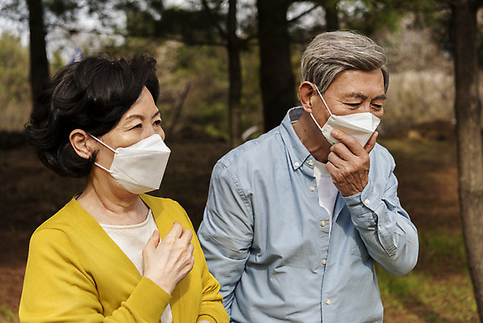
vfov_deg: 31.9
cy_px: 162
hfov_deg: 46.4
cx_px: 242
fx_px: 564
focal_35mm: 42
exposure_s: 1/2000
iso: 400
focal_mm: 42
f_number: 2.8
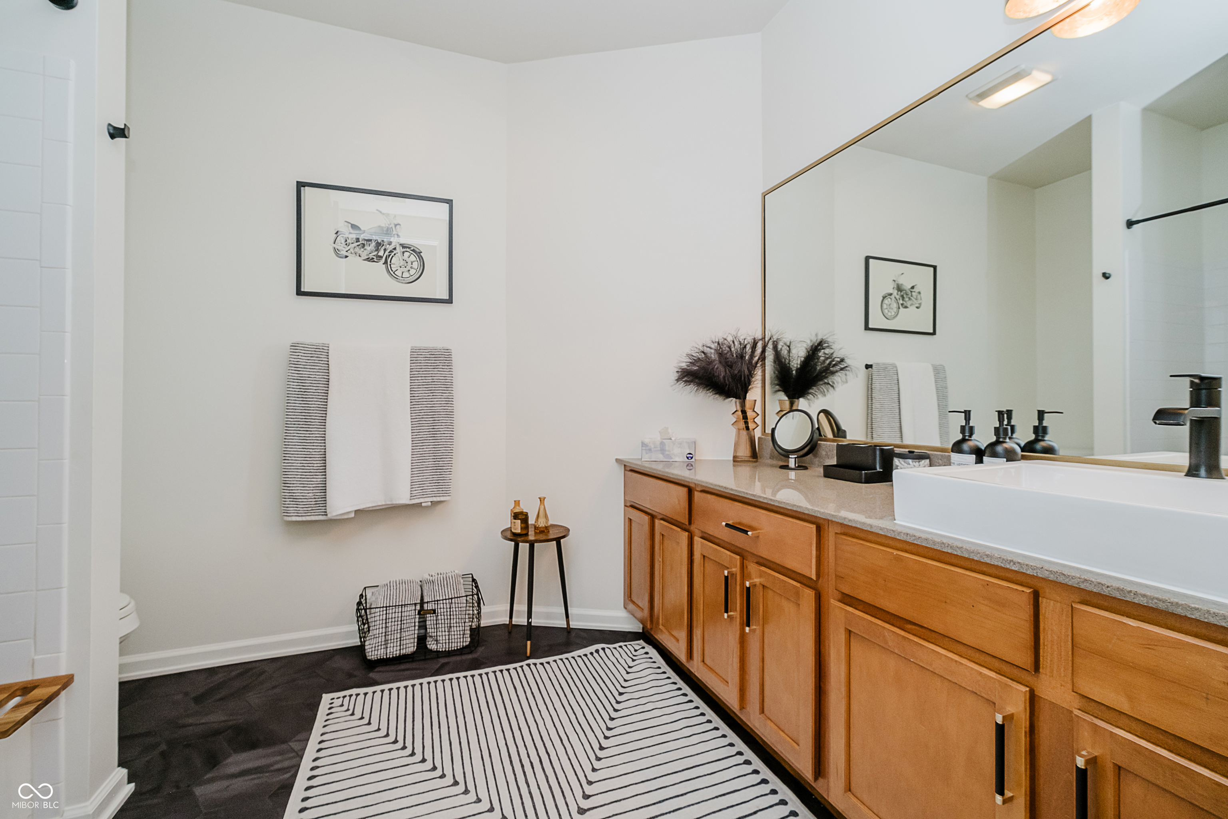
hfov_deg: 100.4
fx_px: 512
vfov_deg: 77.3
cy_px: 410
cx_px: 614
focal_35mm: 15
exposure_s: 1/15
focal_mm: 10
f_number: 4.5
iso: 500
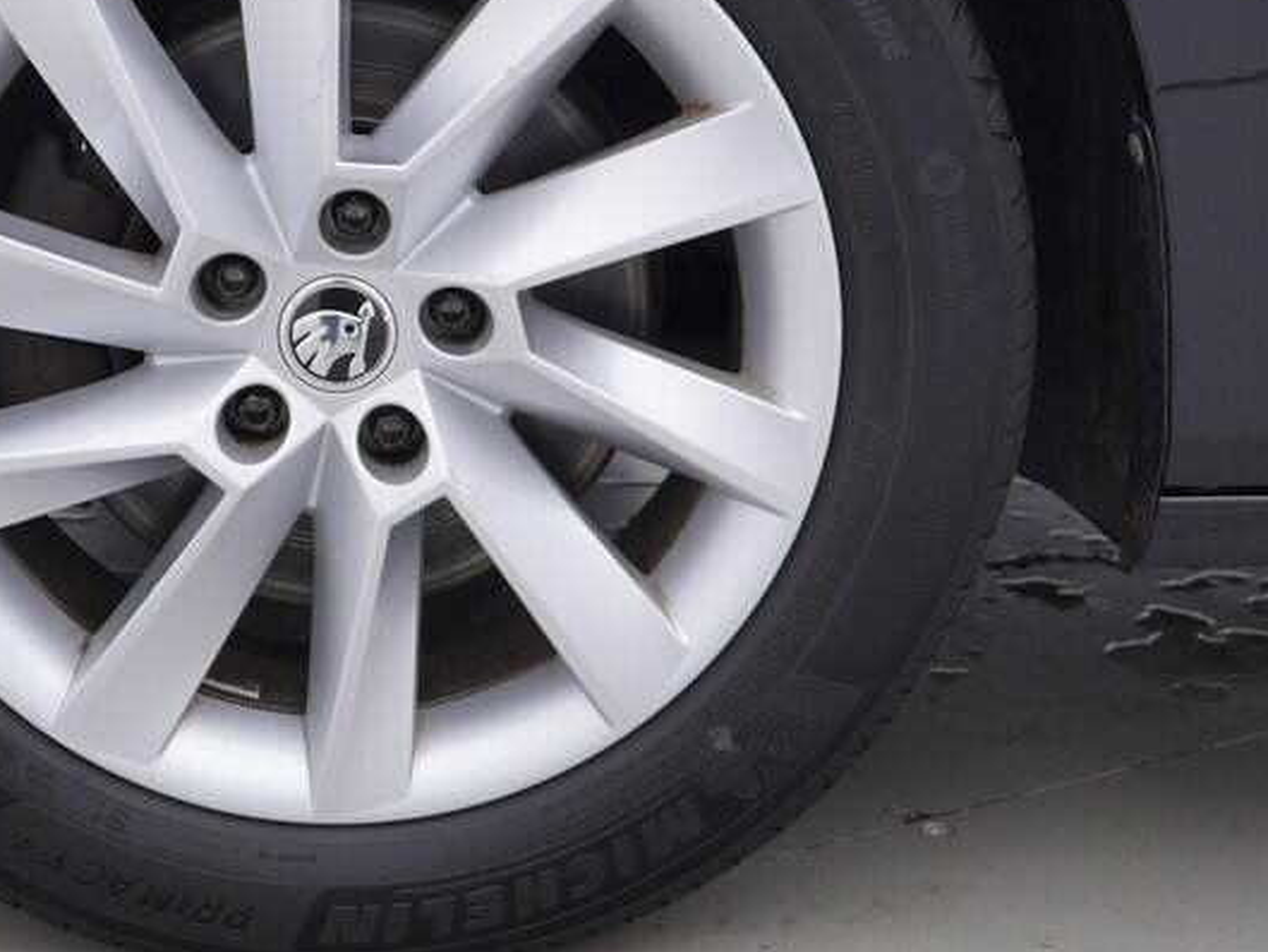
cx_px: 393
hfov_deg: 28.7
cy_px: 246
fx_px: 2455
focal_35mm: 67
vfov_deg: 21.8
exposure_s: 1/60
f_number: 4
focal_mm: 24
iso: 125
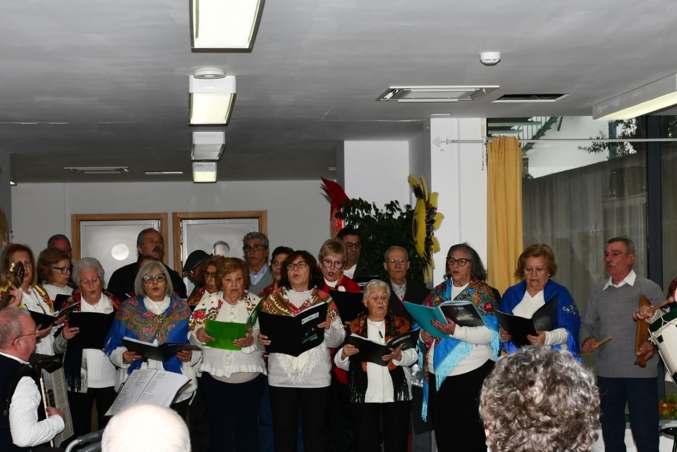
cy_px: 260
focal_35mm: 76
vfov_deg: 17.9
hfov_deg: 26.6
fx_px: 1429
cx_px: 346
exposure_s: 1/80
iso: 200
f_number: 6.3
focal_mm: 34
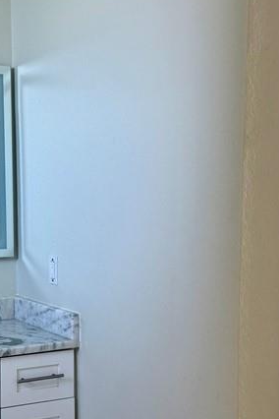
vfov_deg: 33.1
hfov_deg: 22.3
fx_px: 697
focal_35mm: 60
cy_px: 286
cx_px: 58
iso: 200
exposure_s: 1/81
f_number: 1.78
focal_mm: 6.76
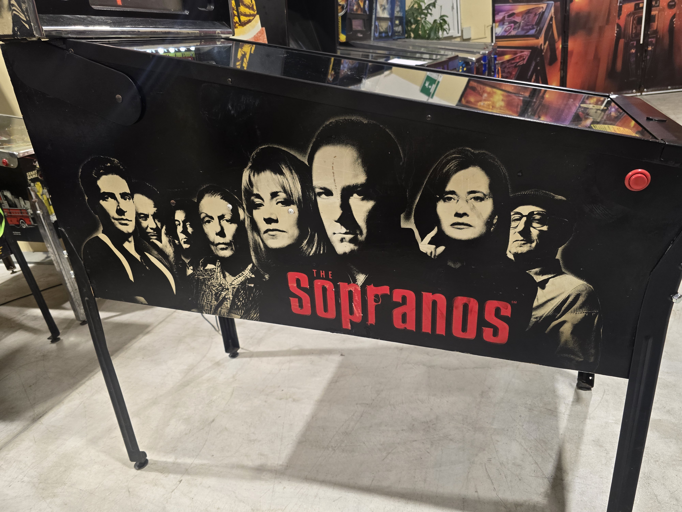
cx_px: 341
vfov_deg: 58.9
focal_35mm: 23
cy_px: 256
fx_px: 453
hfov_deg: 73.9
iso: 200
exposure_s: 1/100
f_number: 1.7
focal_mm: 6.3
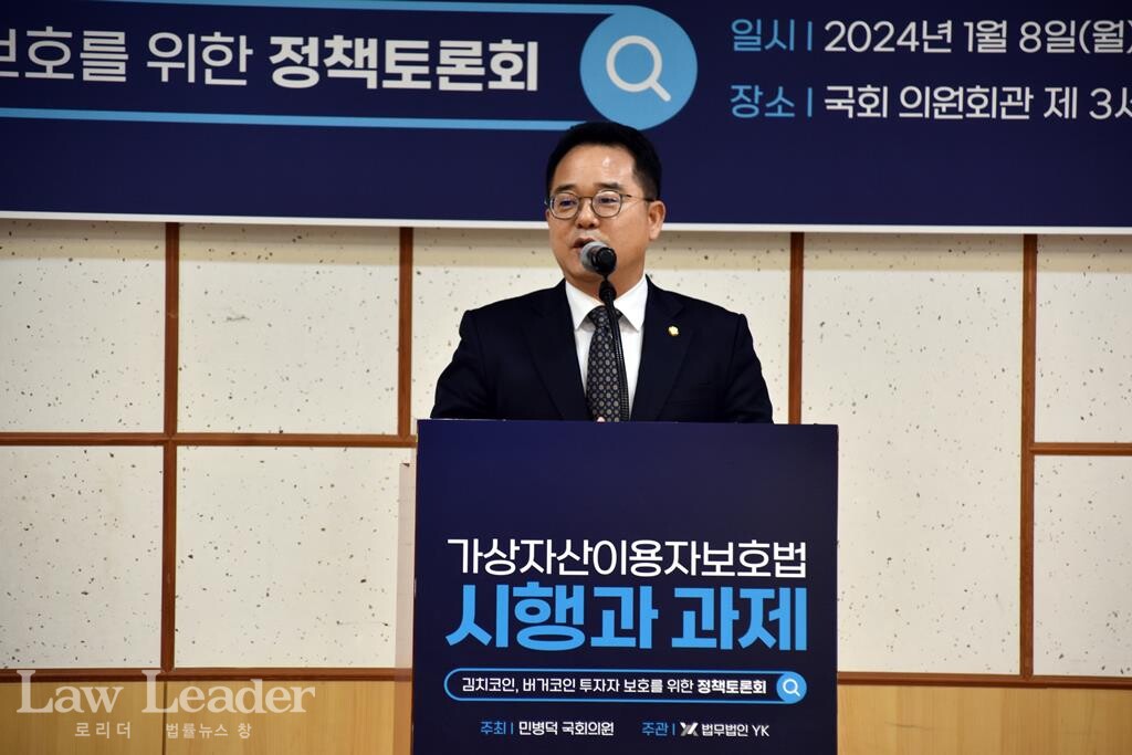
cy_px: 378
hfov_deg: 11.2
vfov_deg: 7.5
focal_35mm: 183
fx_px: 5755
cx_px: 566
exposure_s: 1/100
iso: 400
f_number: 5.6
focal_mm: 122
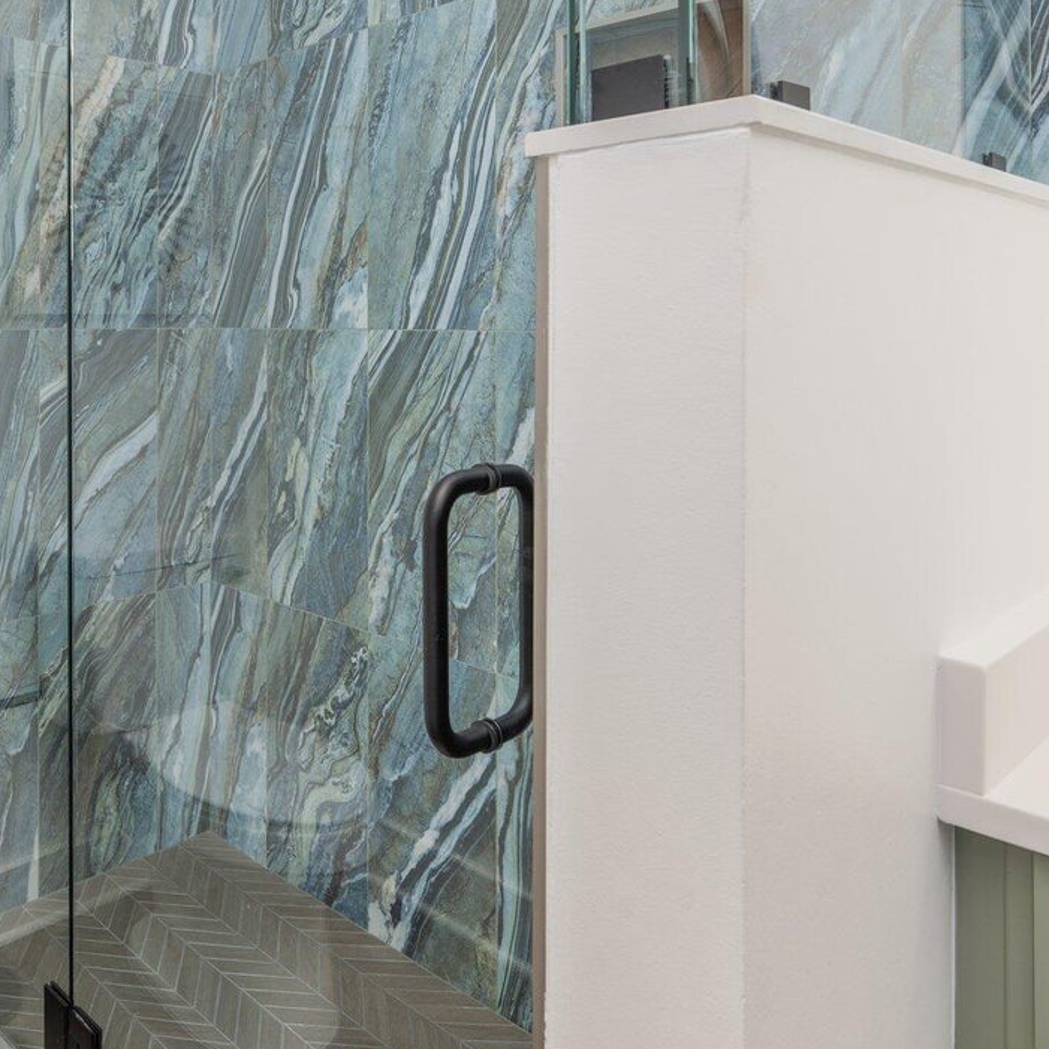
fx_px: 992
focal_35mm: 29
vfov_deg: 54.5
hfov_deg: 52.0
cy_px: 340
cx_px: 204
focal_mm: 15.5
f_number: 9
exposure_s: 1/50
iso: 100
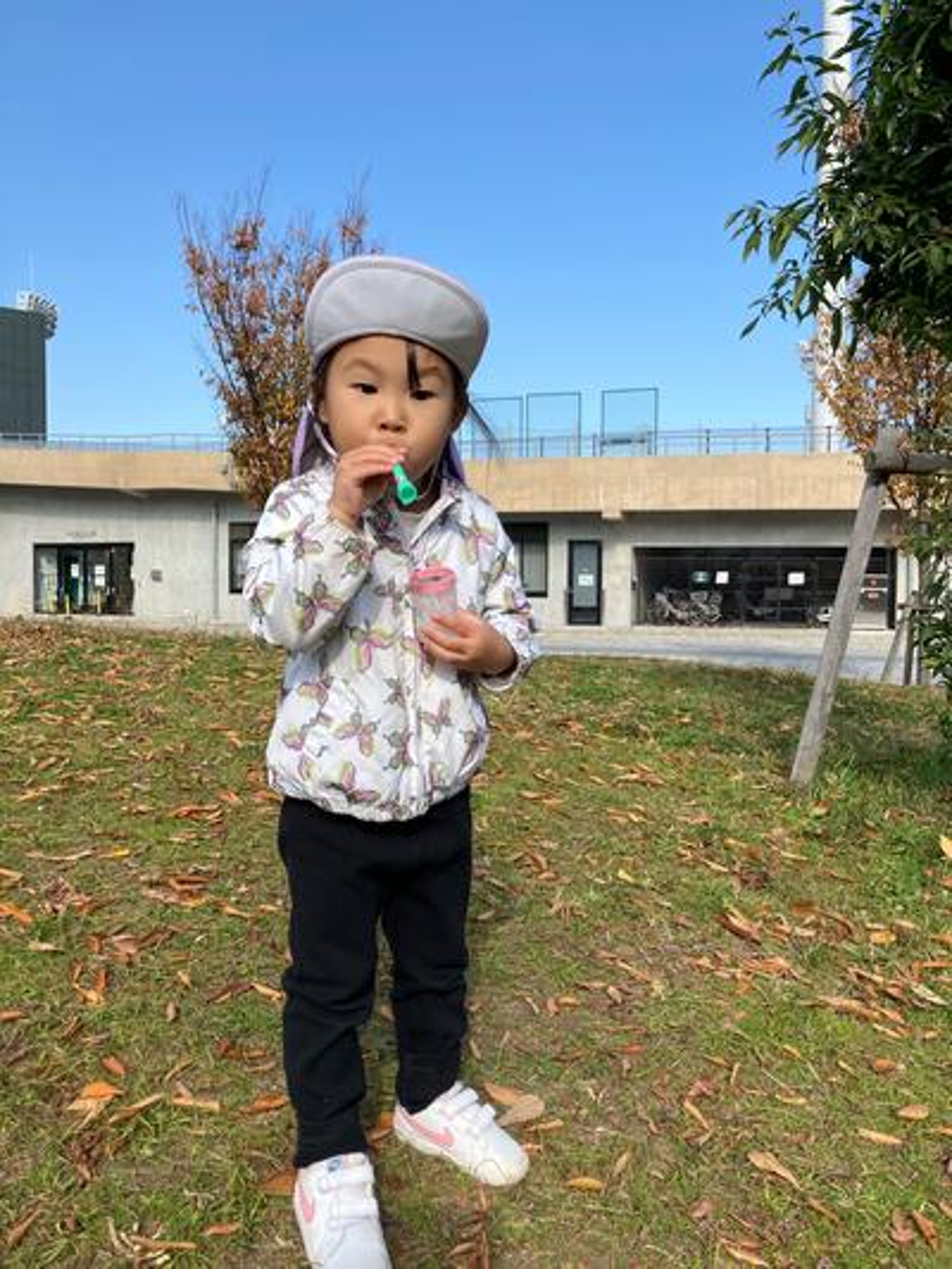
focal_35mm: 28
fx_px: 1026
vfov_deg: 63.4
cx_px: 476
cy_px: 634
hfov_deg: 49.8
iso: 32
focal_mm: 3.99
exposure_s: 1/1279
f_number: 1.8
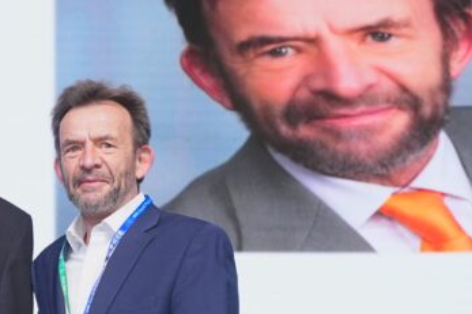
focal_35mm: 155
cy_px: 249
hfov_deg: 13.1
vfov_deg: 8.8
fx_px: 2031
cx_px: -14
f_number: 4.5
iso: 800
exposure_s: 1/125
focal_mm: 47.2
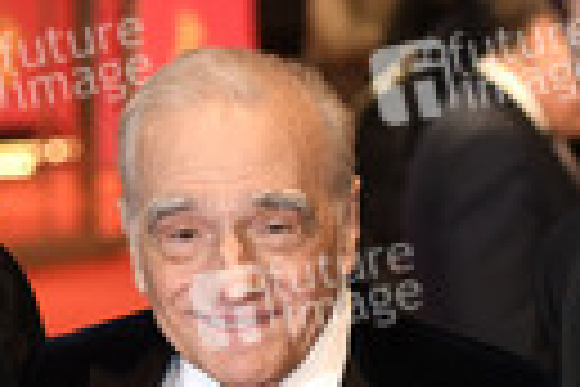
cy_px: 410
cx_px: -83
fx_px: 3931
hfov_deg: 8.4
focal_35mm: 244
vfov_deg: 5.6
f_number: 3.5
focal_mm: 70
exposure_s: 1/200
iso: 1250
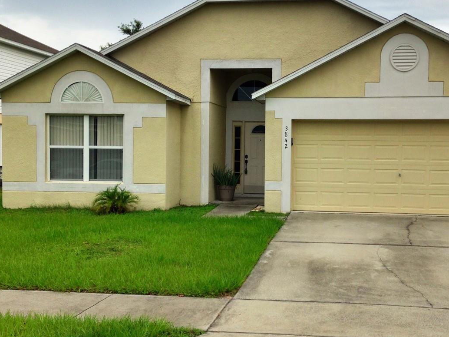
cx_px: 262
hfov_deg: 37.4
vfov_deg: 28.6
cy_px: 163
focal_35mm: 51
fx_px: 662
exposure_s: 1/1085
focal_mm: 4.13
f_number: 2.4
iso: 50
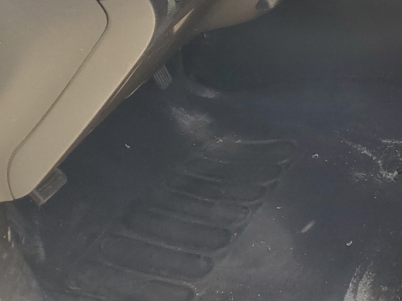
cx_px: 538
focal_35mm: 71
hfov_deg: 23.8
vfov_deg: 20.0
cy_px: -12
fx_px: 824
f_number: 1.5
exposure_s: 1/345
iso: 50
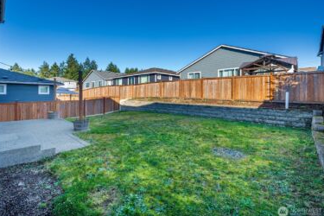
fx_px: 144
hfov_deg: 96.7
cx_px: 155
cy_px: 104
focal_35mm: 16
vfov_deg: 73.7
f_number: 7.1
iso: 80
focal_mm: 15
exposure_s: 1/80
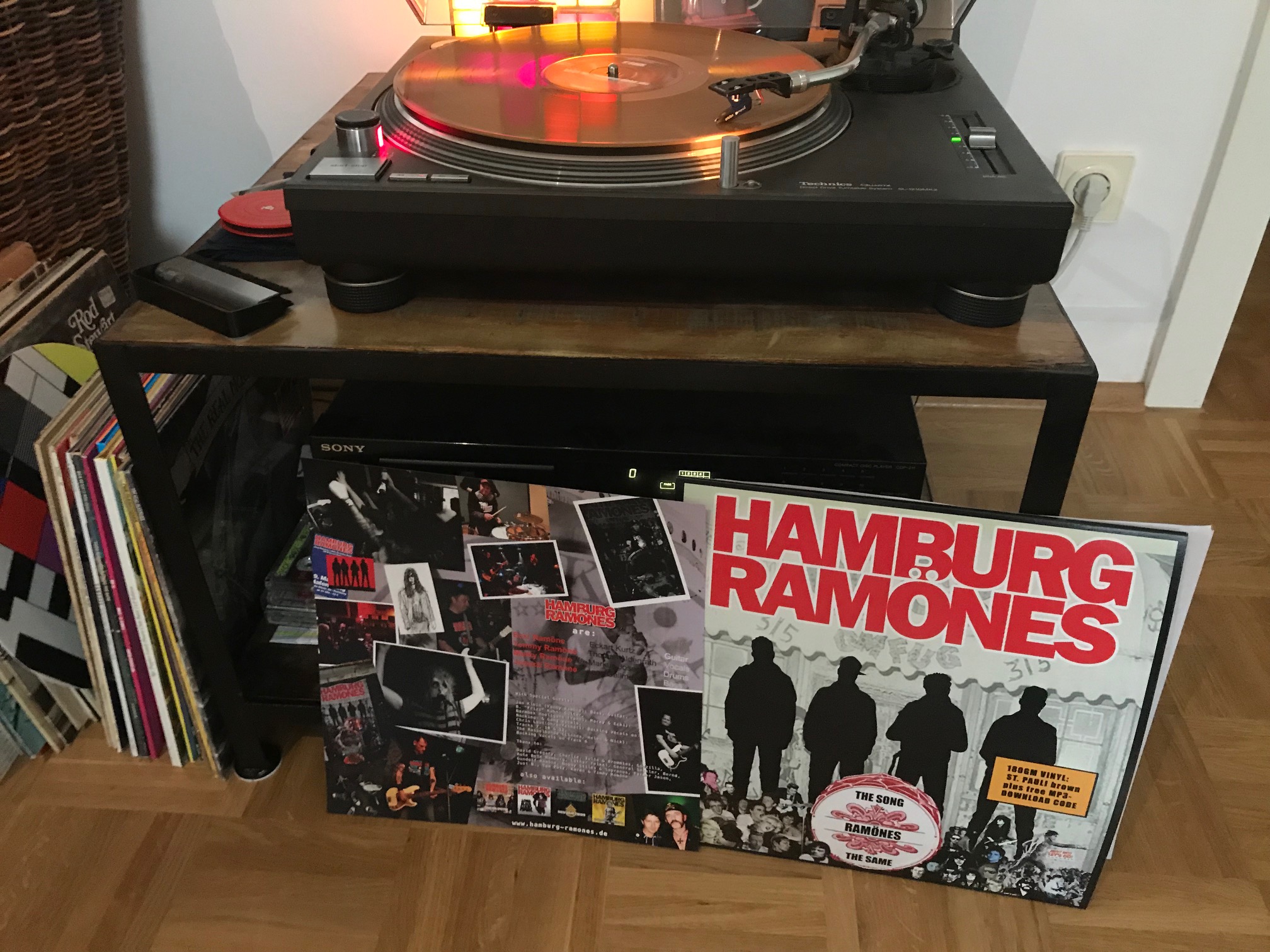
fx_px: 1027
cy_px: 476
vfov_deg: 49.7
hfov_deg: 63.4
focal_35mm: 28
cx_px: 635
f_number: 1.8
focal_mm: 3.99
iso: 100
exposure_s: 1/10
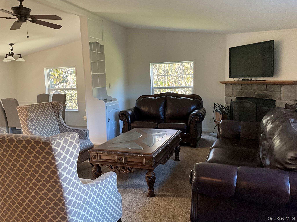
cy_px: 111
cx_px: 148
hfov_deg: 61.7
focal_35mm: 29
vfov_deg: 48.2
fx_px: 249
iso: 125
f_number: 1.8
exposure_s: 1/60
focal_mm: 3
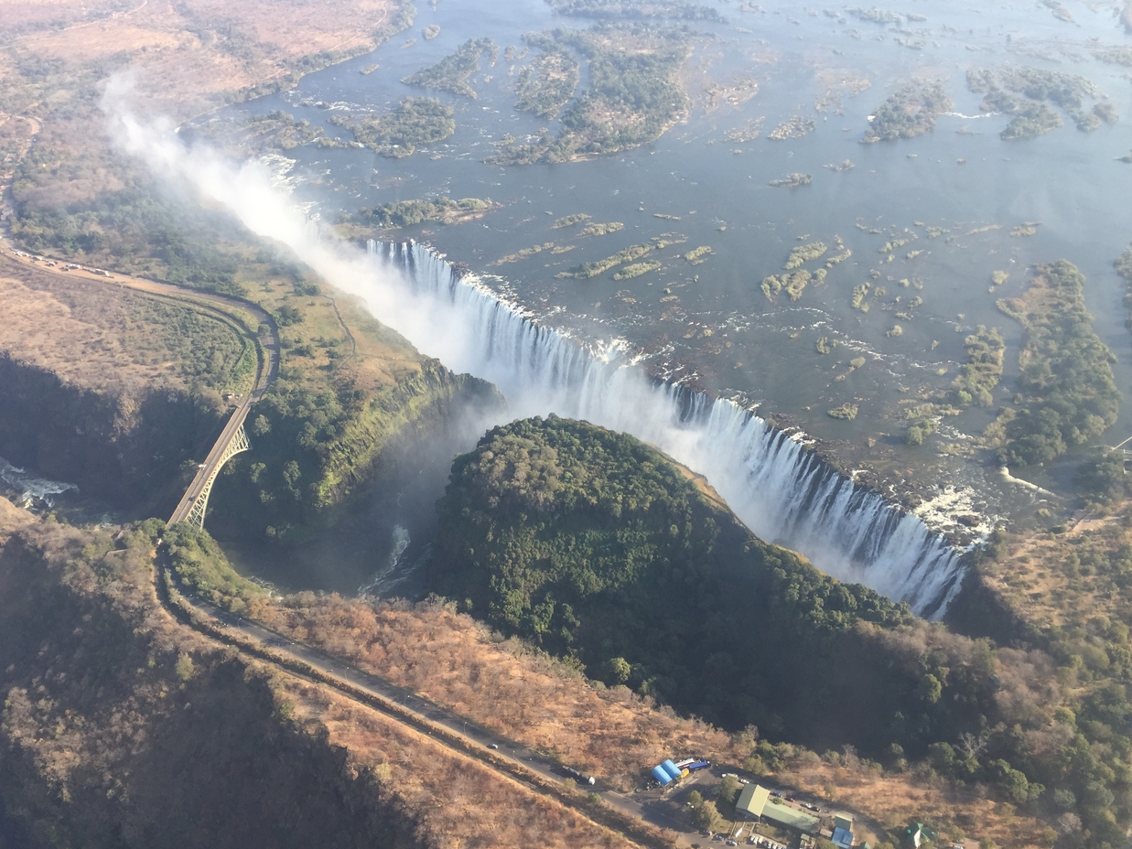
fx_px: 981
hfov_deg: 60.0
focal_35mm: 30
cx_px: 552
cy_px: 421
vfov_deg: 46.8
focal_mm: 4.15
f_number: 2.2
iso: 32
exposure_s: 1/670
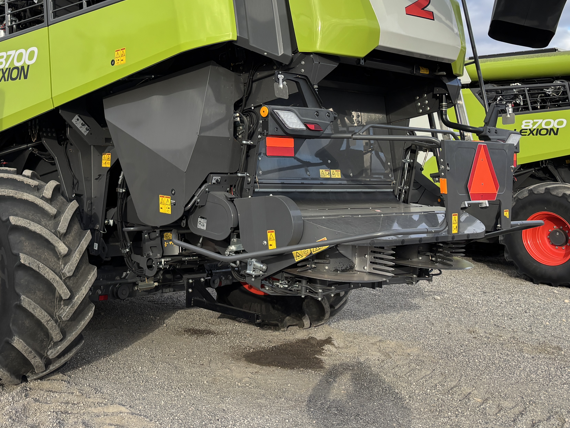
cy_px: 62
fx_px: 741
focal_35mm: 45
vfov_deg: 31.0
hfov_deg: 41.3
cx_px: 172
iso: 50
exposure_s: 1/1152
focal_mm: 5.96
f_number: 1.6
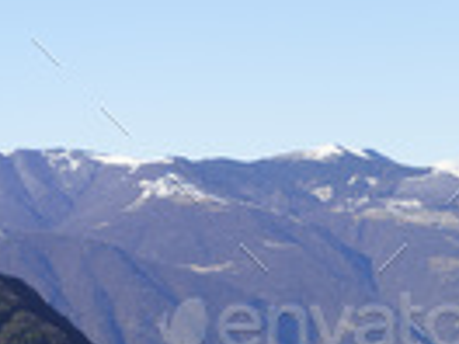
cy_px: 488
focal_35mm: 207
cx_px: 828
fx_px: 2745
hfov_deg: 9.1
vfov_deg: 7.1
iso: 100
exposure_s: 1/125
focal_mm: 48
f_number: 8
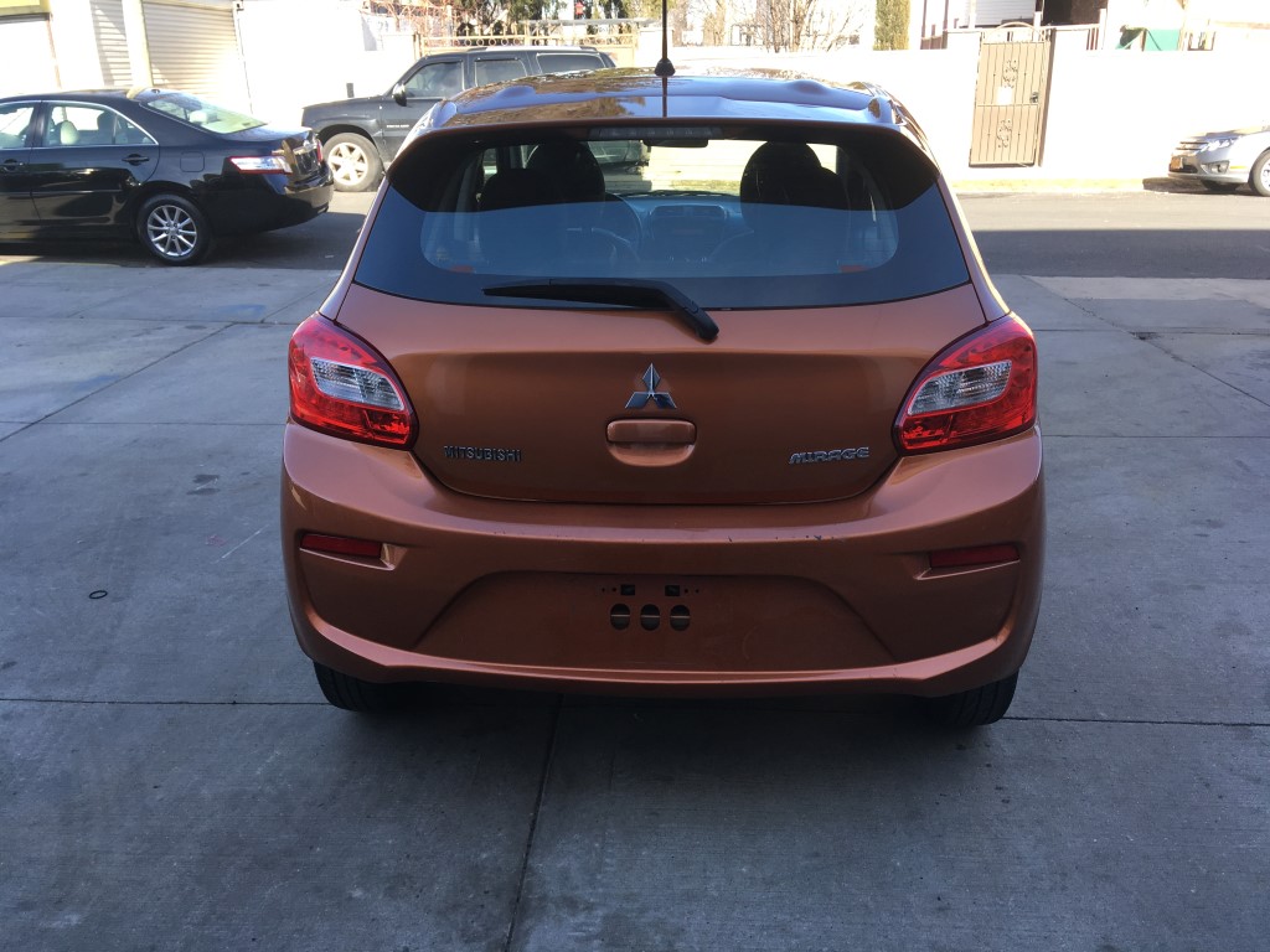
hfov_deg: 61.7
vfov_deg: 48.2
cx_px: 635
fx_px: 1064
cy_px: 476
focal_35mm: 29
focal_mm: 4.15
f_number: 2.2
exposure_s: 1/213
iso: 25
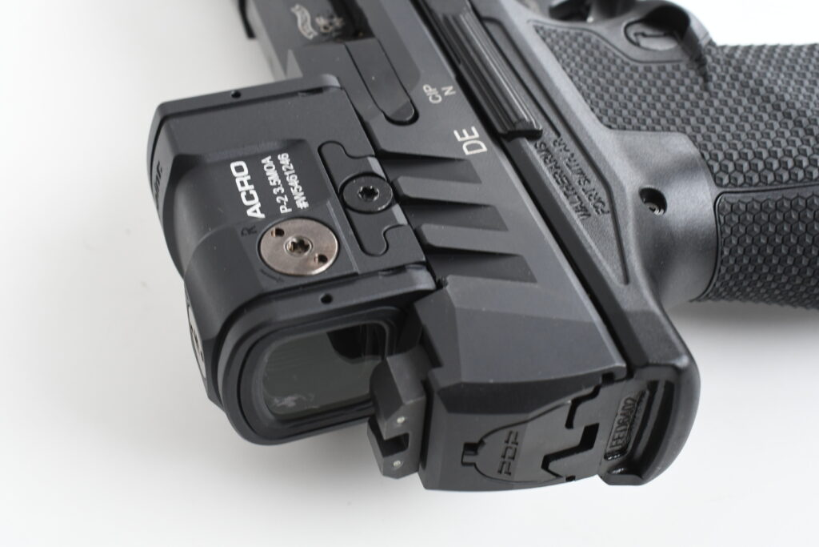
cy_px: 274
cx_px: 410
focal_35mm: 52
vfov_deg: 26.0
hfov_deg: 38.2
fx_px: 1183
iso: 1250
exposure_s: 1/30
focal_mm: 35
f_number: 13
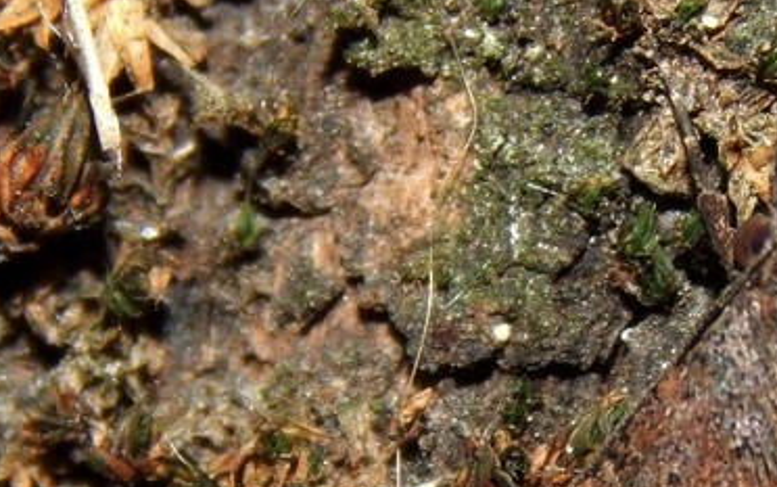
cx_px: 792
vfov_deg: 3.1
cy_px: 606
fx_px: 8878
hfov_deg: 5.0
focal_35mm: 419
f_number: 10.5
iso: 200
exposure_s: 1/30
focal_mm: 32.8
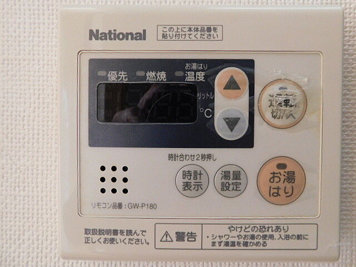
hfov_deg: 73.9
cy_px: 134
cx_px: 178
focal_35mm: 23
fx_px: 237
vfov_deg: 58.9
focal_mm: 4
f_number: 3
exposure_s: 1/30
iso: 200
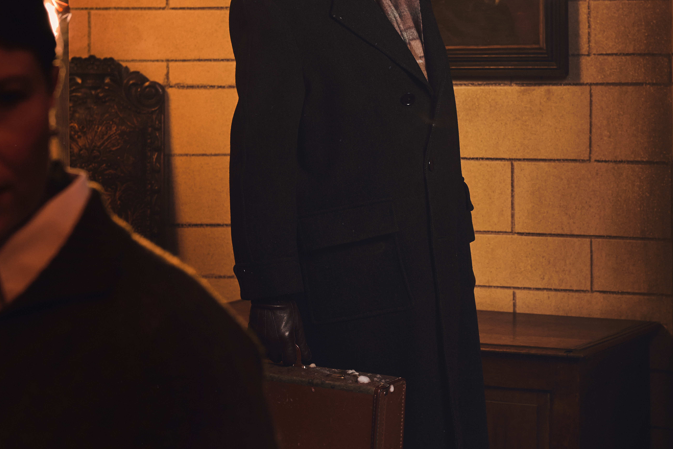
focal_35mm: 80
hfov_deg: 25.1
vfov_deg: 17.0
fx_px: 1495
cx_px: 496
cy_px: 104
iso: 640
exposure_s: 1/200
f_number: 5.6
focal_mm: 50
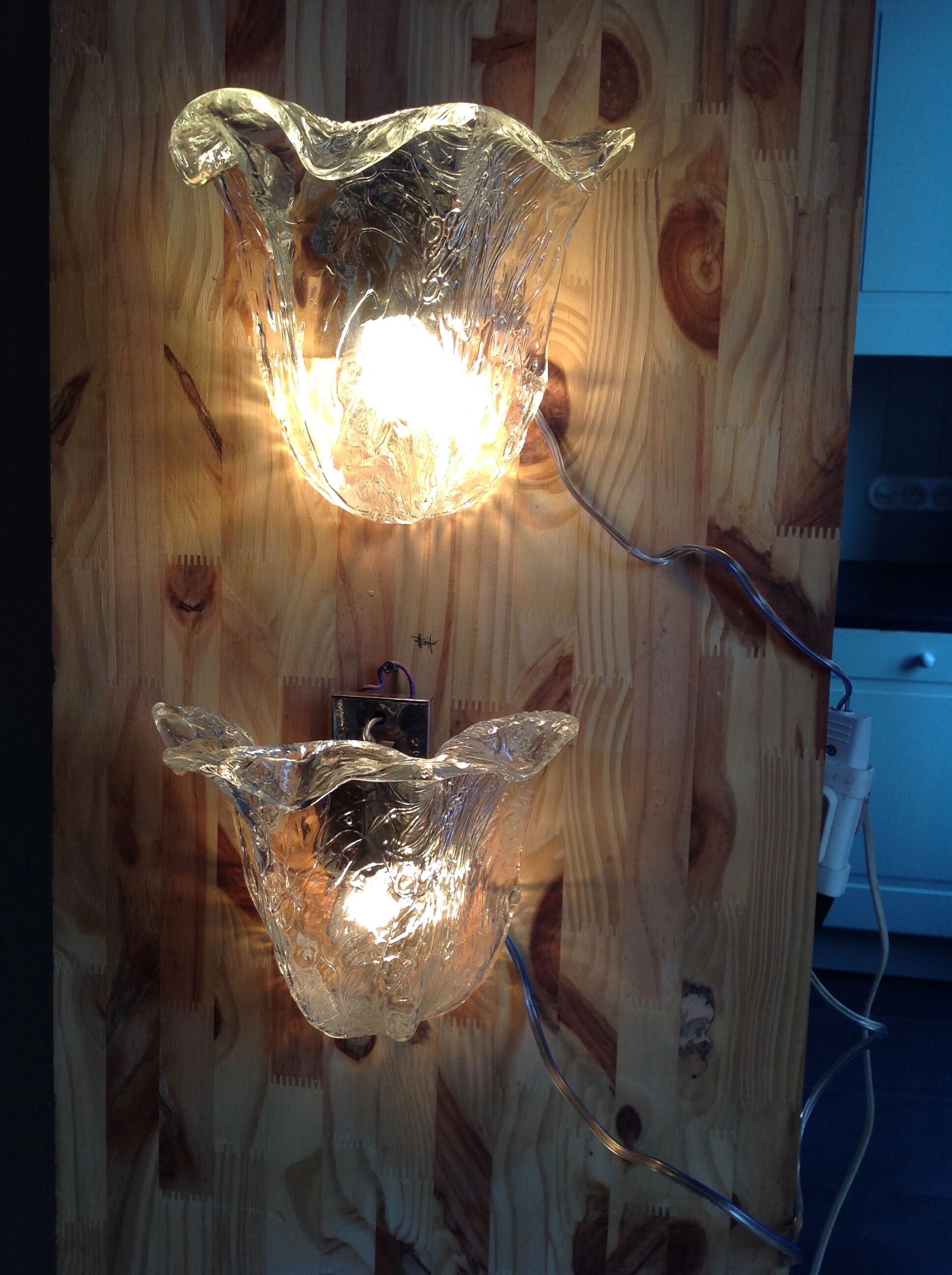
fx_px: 1287
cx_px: 476
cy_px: 638
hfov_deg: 40.6
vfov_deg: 52.7
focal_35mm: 35
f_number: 2.4
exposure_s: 1/163
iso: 50
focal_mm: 4.28
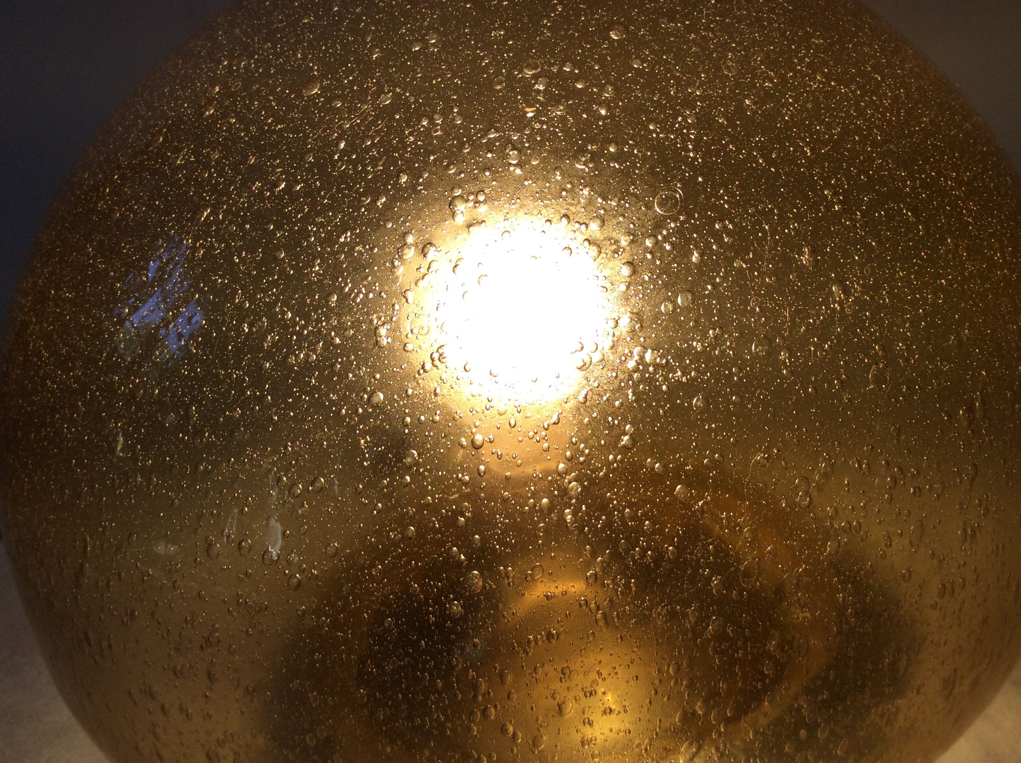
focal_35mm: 32
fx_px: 942
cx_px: 510
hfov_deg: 56.9
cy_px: 382
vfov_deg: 44.1
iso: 32
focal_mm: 3.3
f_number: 2.4
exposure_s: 1/436
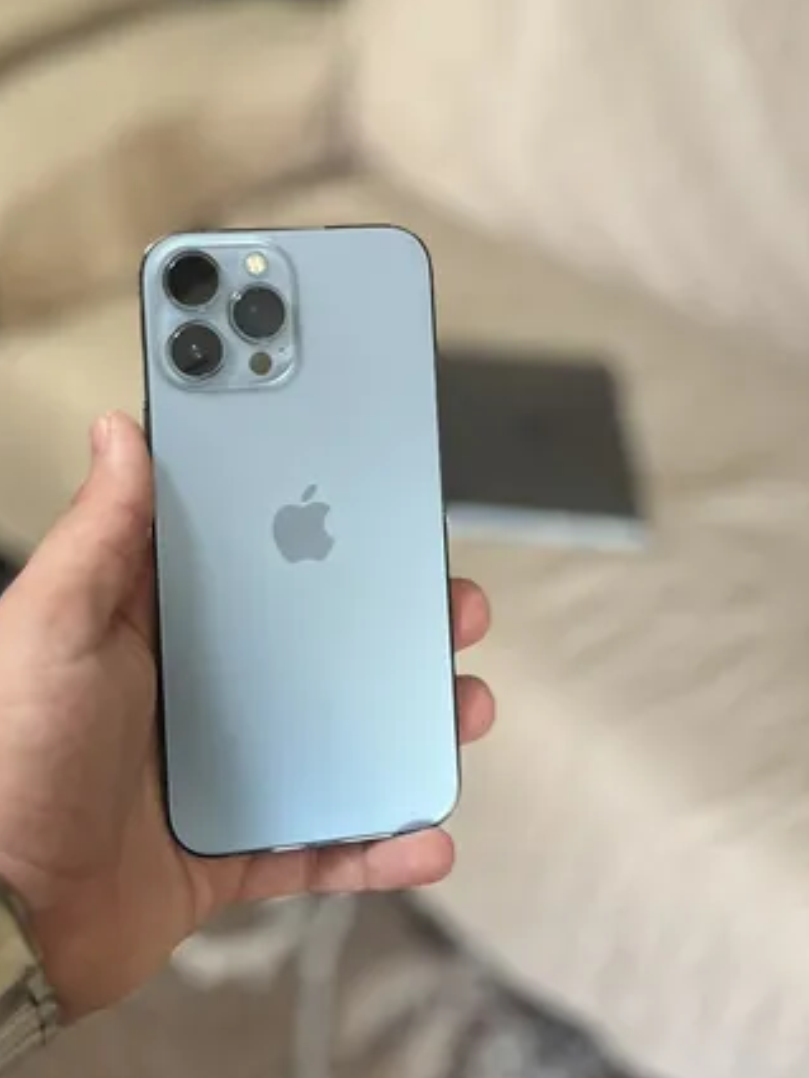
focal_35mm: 44
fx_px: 1370
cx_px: 345
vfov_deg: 42.5
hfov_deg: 32.8
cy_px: 375
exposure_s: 1/50
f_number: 1.5
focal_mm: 5.7
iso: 160
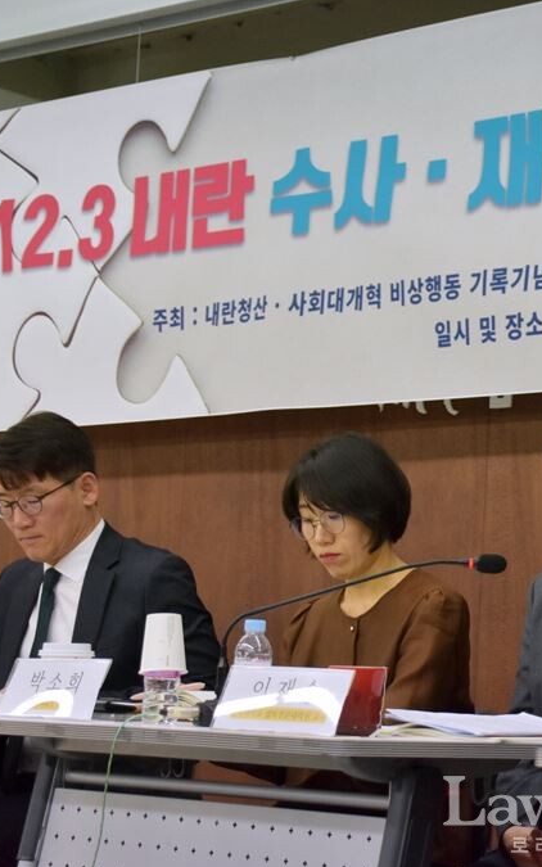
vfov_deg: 20.4
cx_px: 597
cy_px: 436
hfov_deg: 12.6
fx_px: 2410
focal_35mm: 102
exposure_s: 1/200
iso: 800
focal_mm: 44
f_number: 4.8
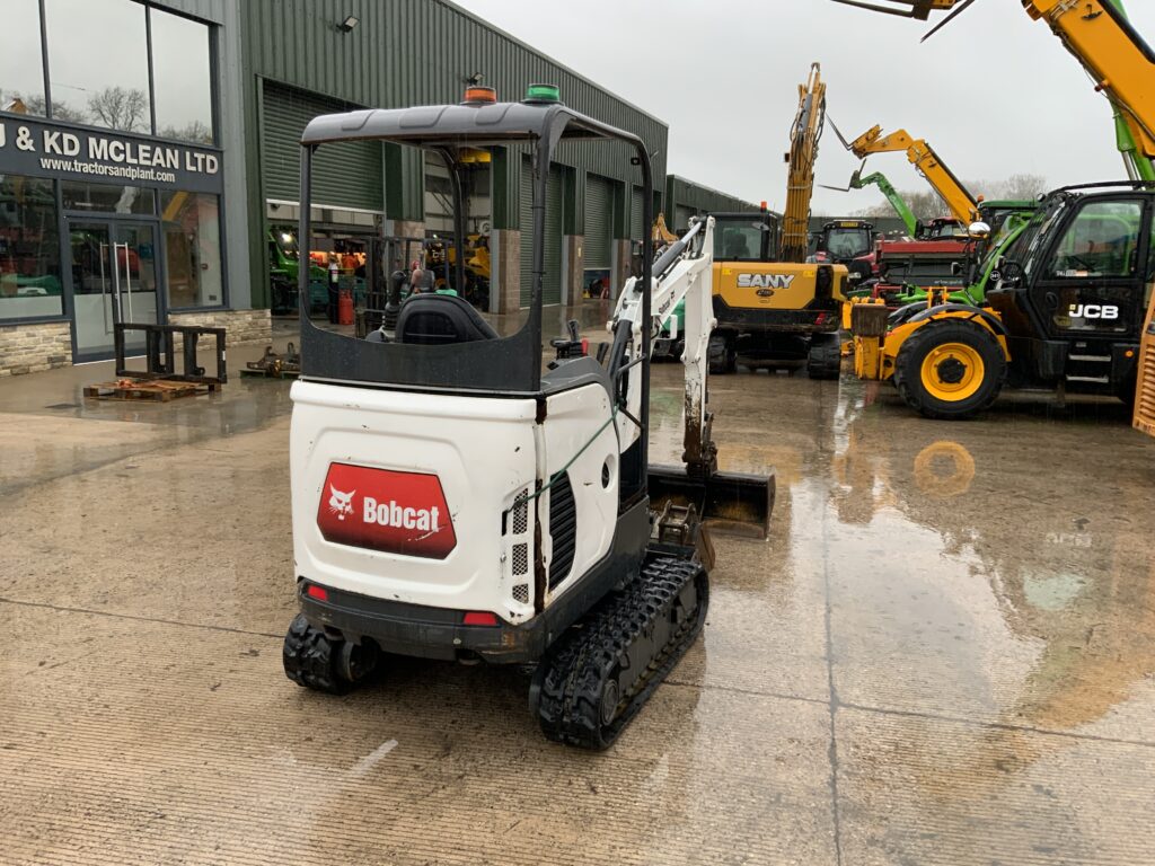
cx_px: 578
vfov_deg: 48.2
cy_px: 433
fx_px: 968
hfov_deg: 61.7
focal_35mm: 29
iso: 40
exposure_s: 1/122
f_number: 1.8
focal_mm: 3
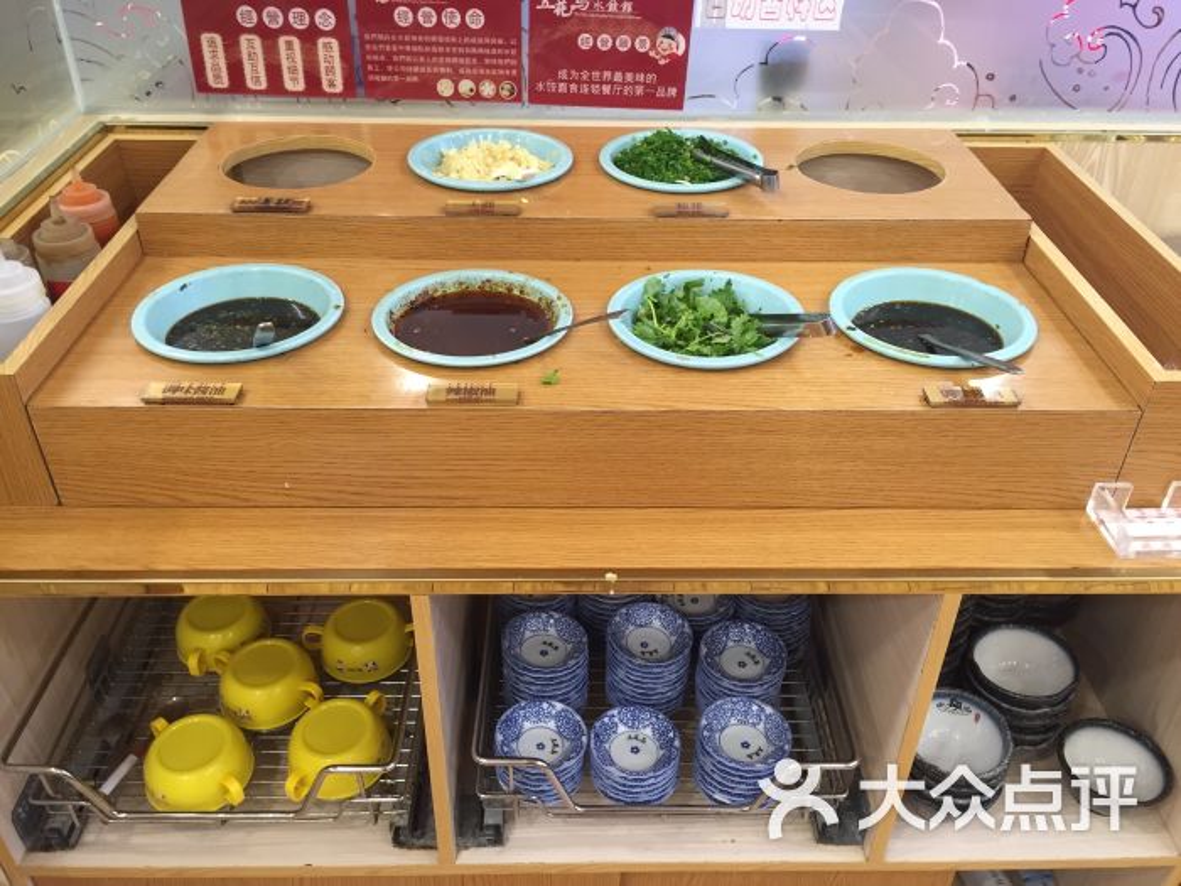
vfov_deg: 48.2
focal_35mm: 29
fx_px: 989
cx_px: 590
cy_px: 443
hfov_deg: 61.7
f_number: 2.2
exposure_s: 1/33
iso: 100
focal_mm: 4.15
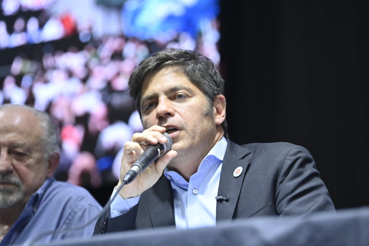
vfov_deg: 9.1
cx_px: 184
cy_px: 123
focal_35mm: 150
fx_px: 1537
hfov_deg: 13.7
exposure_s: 1/500
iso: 2500
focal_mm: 150
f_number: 3.5
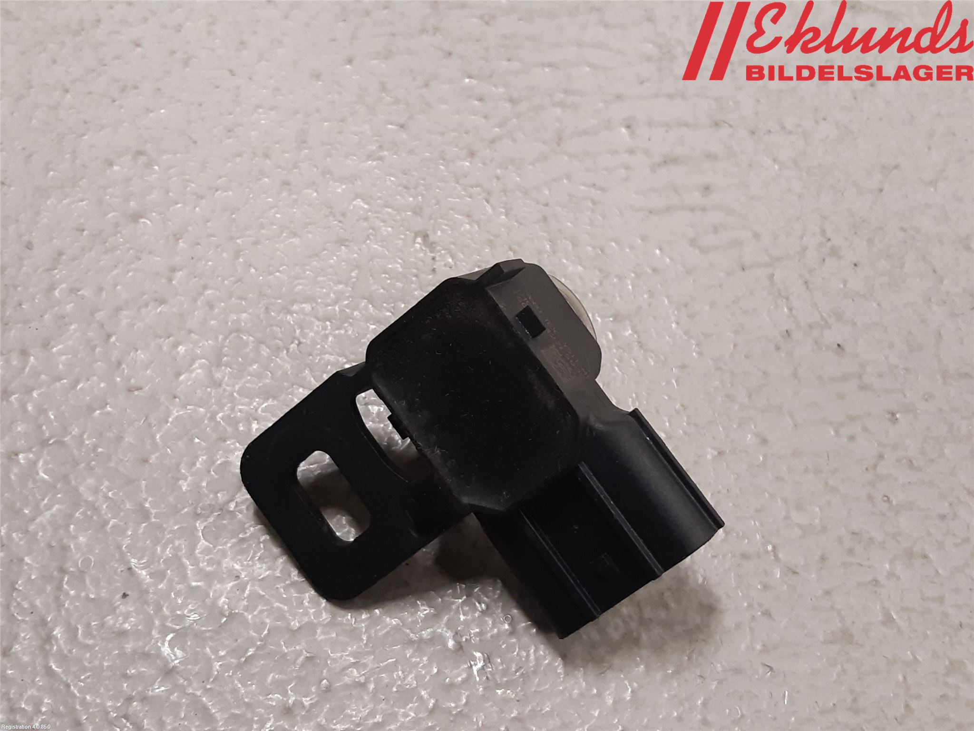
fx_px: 732
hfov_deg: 67.3
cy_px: 366
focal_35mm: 26
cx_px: 487
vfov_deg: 53.1
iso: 160
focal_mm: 3.93
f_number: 1.7
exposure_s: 1/50
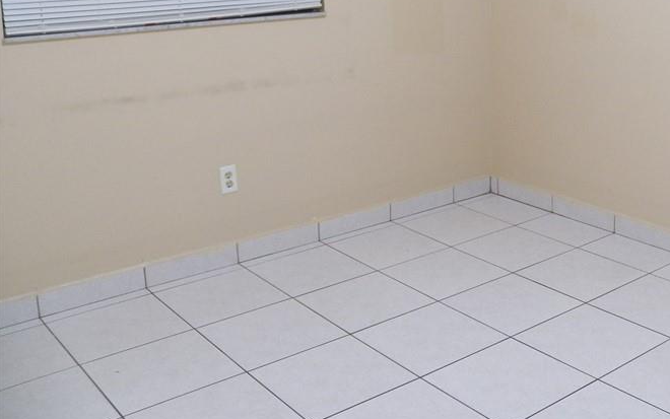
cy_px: 83
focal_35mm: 46
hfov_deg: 41.9
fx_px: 840
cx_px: 516
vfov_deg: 27.5
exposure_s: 1/30
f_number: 2.8
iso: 200
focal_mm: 4.9
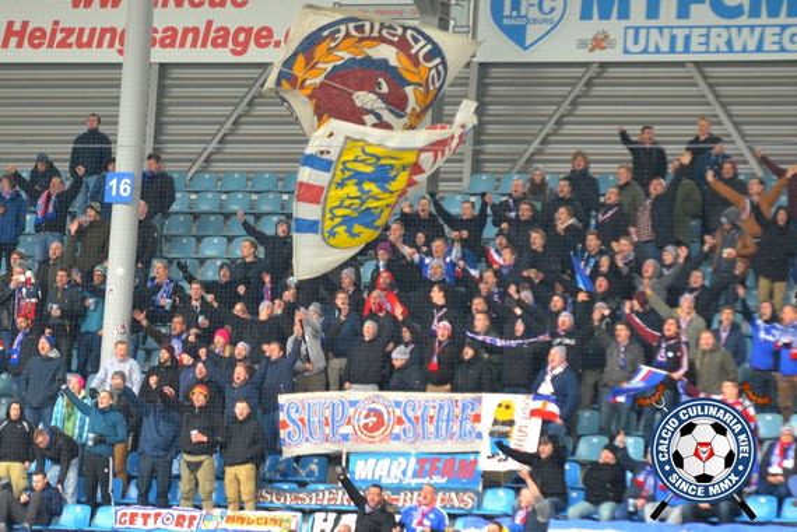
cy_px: 266
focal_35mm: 240
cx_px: 398
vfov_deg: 5.7
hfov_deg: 8.6
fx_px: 5313
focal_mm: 160
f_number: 2.8
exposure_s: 1/500
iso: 1250
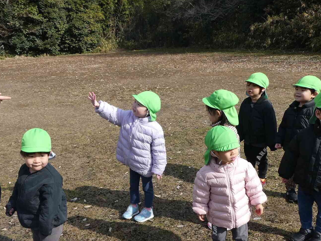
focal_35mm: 37
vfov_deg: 38.4
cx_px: 137
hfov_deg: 50.0
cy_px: 155
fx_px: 343
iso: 80
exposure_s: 1/800
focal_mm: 4.3
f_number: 3.3
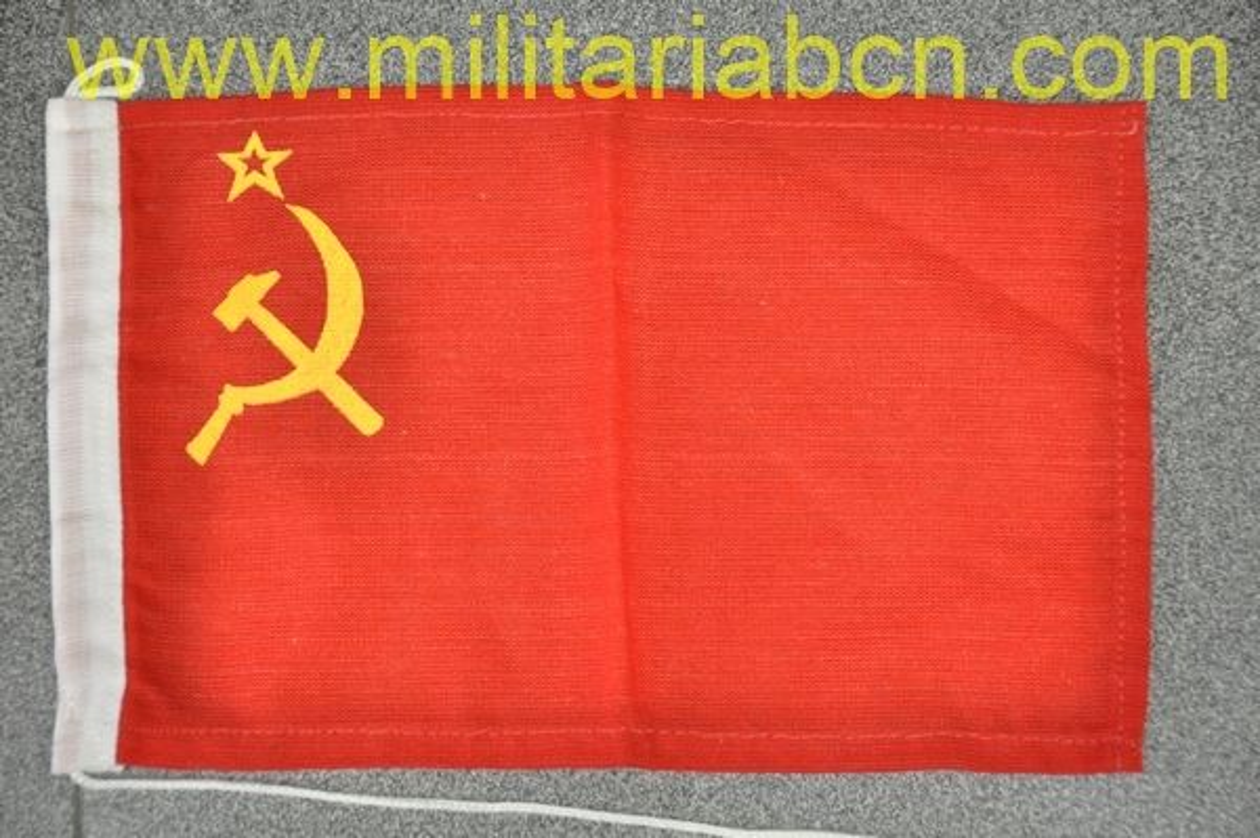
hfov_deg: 18.2
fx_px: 3934
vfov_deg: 12.2
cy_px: 419
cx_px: 630
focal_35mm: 112
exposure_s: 1/25
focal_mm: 75
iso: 1600
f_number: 5
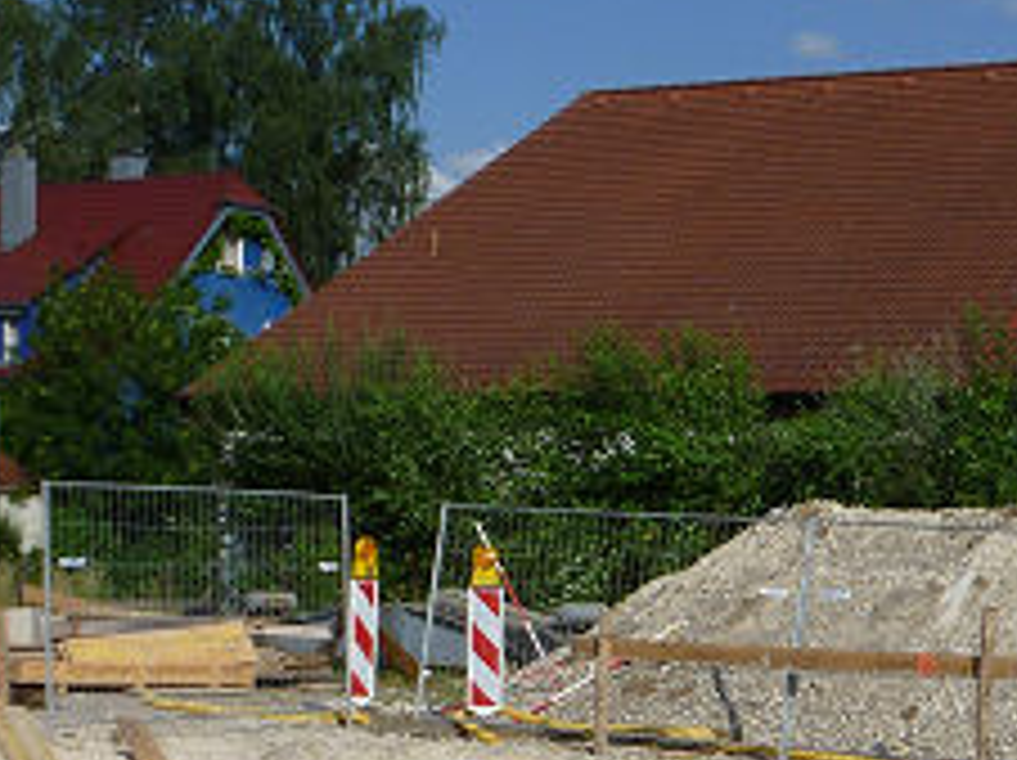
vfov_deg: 15.4
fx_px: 2729
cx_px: 783
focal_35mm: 93
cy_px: 836
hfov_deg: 20.9
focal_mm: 6.3
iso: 80
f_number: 5.6
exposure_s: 1/500
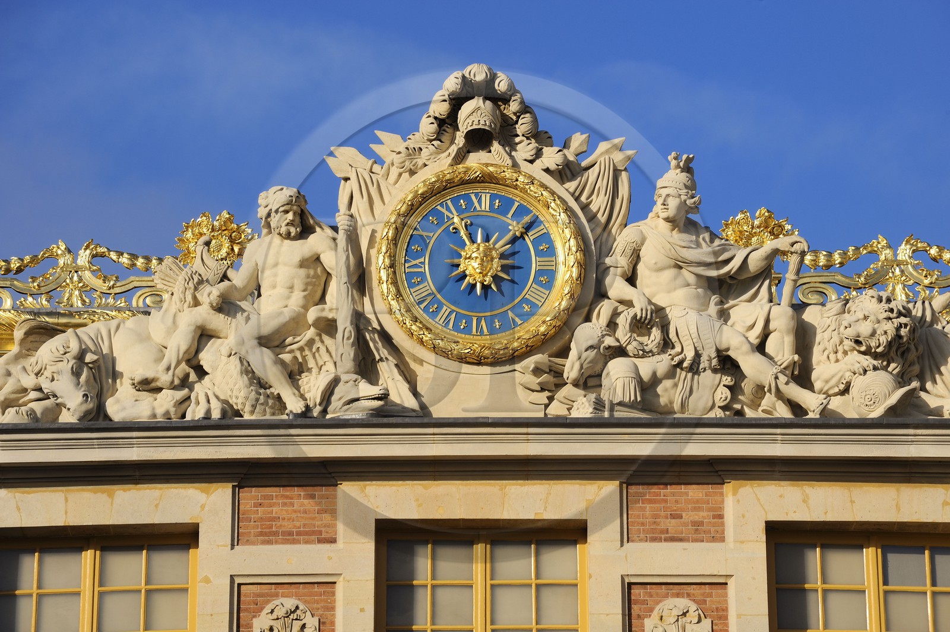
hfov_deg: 10.3
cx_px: 475
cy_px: 316
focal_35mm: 200
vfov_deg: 6.9
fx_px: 5273
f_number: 10
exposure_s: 1/400
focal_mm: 200
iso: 200
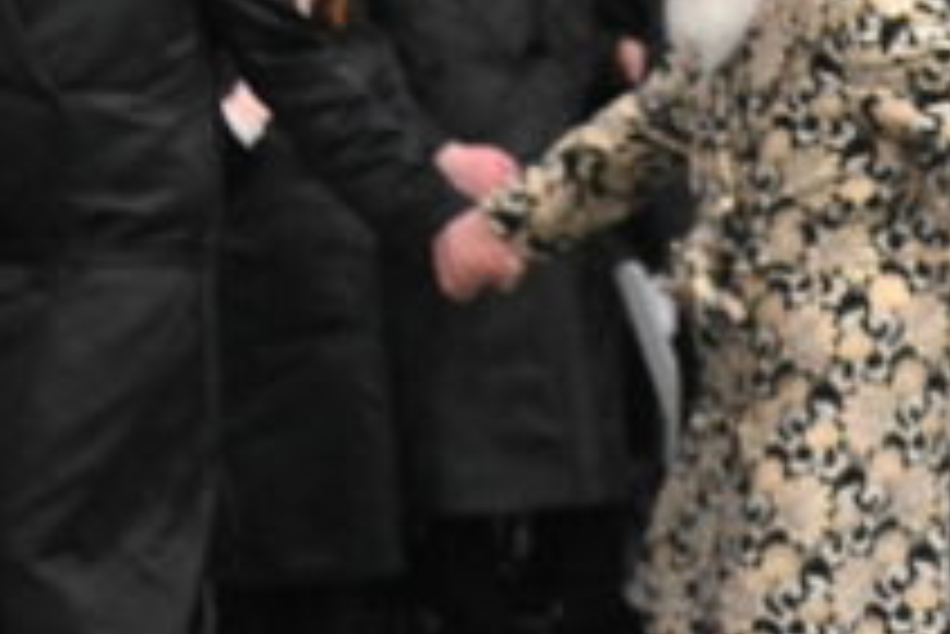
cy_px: 407
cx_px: 2004
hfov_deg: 7.4
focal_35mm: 267
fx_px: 7050
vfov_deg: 5.2
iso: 2000
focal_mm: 55
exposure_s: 1/250
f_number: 4
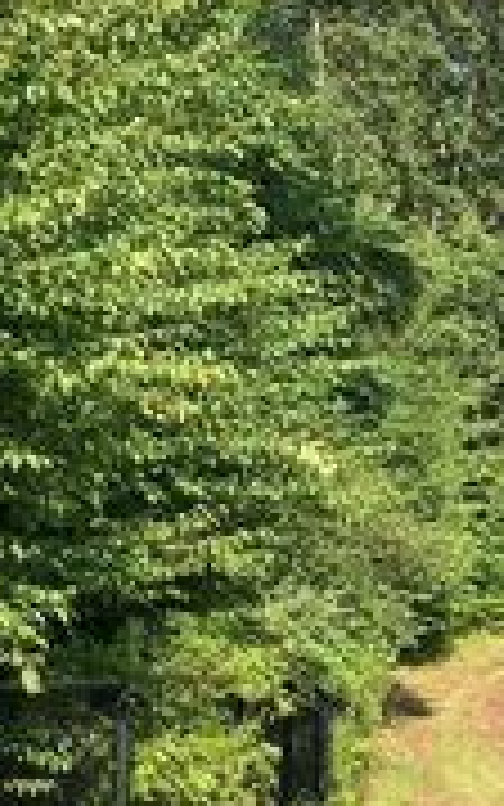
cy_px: 408
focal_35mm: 83
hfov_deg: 15.5
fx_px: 1823
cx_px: 477
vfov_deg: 24.9
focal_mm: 3.99
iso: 20
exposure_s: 1/578
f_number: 1.8
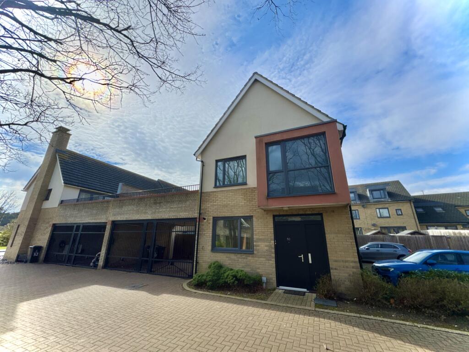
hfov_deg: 102.1
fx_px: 190
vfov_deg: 85.7
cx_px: 234
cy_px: 176
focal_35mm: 14
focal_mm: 2.22
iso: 40
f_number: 2.2
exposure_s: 1/4630
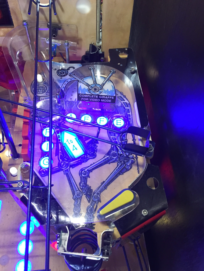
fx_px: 228
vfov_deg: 61.7
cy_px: 136
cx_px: 102
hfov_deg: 48.2
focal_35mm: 29
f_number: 2.2
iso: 250
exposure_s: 1/15
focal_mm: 4.15
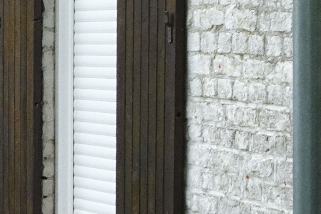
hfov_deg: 8.6
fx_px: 2024
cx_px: -292
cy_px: 87
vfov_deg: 6.1
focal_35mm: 227
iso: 80
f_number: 4.5
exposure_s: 1/60
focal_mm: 8.51
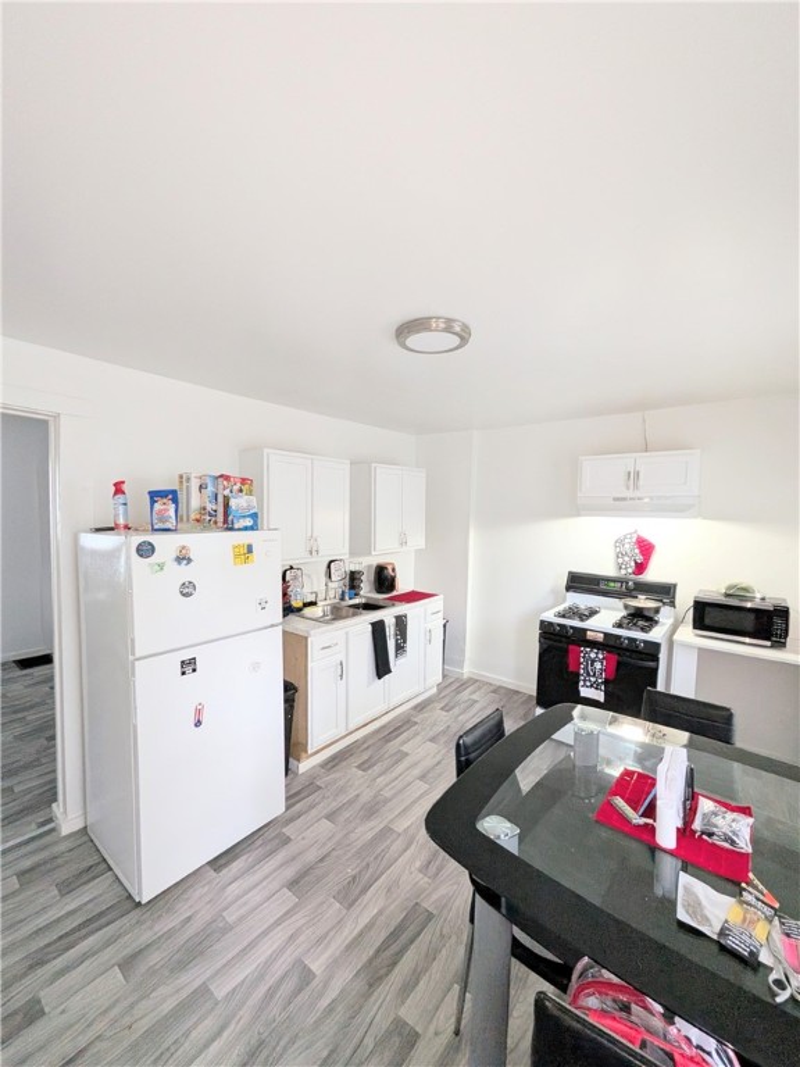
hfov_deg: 89.9
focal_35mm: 13
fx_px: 401
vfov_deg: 106.2
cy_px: 534
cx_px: 400
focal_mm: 1.54
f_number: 2.2
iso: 205
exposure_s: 1/40
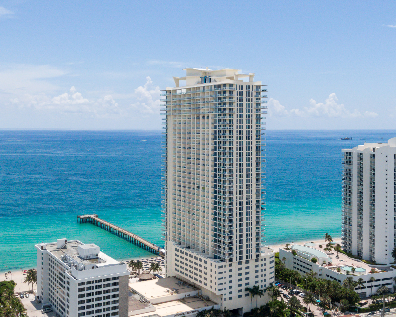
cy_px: 158
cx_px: 209
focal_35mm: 45
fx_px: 527
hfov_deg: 41.1
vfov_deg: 33.4
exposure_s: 1/1250
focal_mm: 7.39
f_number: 3.6
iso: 100
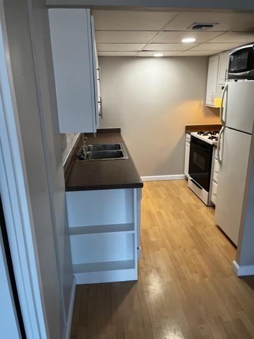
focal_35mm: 26
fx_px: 254
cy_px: 170
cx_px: 127
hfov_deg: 53.1
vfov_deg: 67.3
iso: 64
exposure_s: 1/60
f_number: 1.6
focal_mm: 5.1
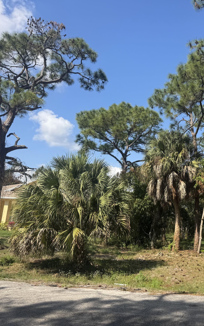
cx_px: 191
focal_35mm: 34
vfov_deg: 56.7
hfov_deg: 34.7
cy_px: 163
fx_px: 302
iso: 80
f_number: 1.78
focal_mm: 6.76
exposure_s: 1/2833
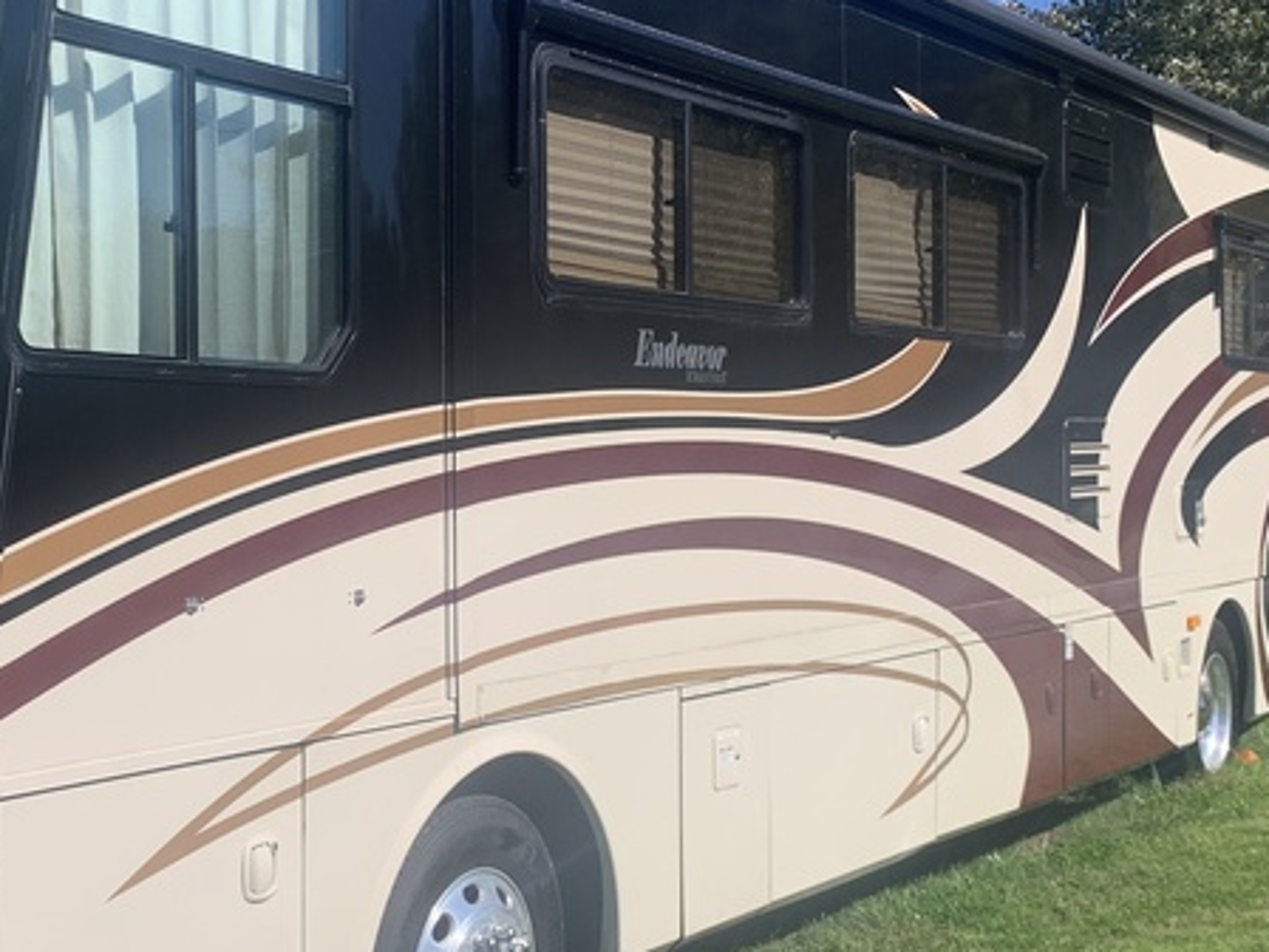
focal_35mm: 58
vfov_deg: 25.2
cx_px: 448
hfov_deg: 33.0
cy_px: 502
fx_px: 2126
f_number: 1.8
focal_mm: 4.25
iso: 25
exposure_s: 1/2755
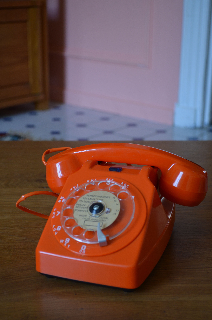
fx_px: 559
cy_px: 160
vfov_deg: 32.0
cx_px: 106
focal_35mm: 63
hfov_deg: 21.5
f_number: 5.3
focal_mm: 42
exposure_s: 1/80
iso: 400
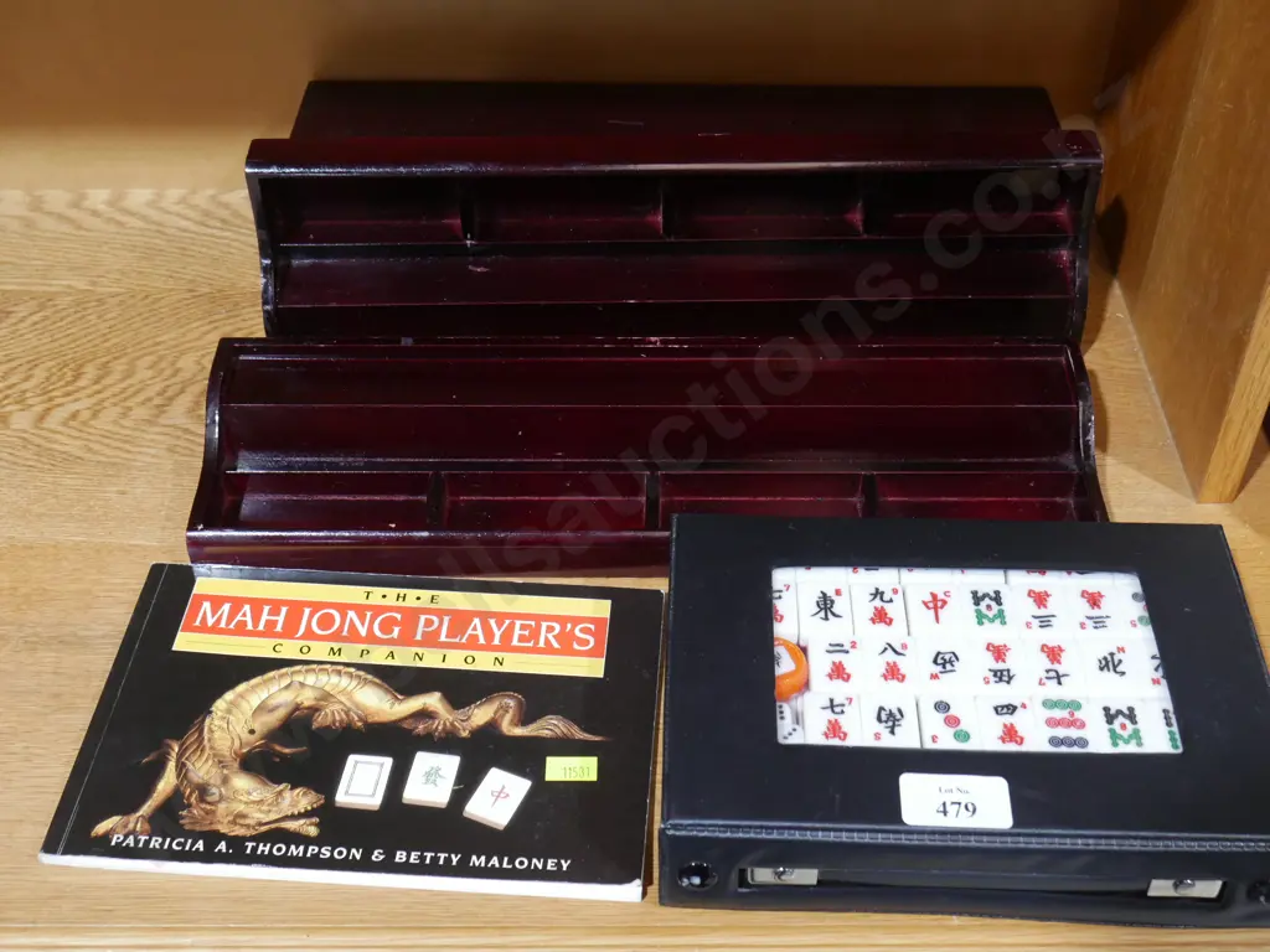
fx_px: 1614
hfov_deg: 42.9
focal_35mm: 44
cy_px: 476
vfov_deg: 32.9
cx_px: 635
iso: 1600
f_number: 5.6
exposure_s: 1/60
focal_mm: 22
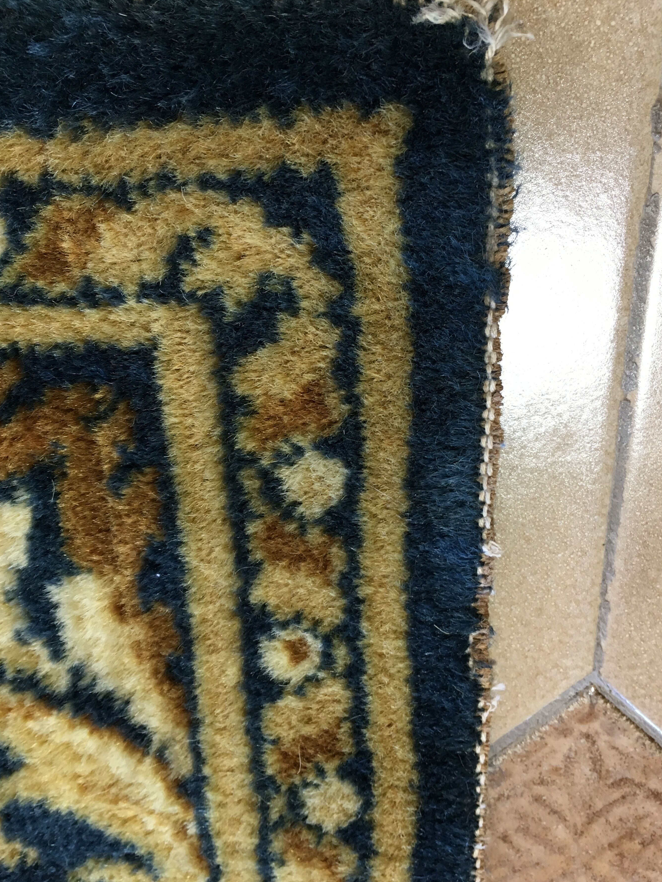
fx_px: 842
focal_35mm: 33
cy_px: 413
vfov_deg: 55.3
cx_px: 340
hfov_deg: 42.9
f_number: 2.2
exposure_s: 1/33
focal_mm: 4.15
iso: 64
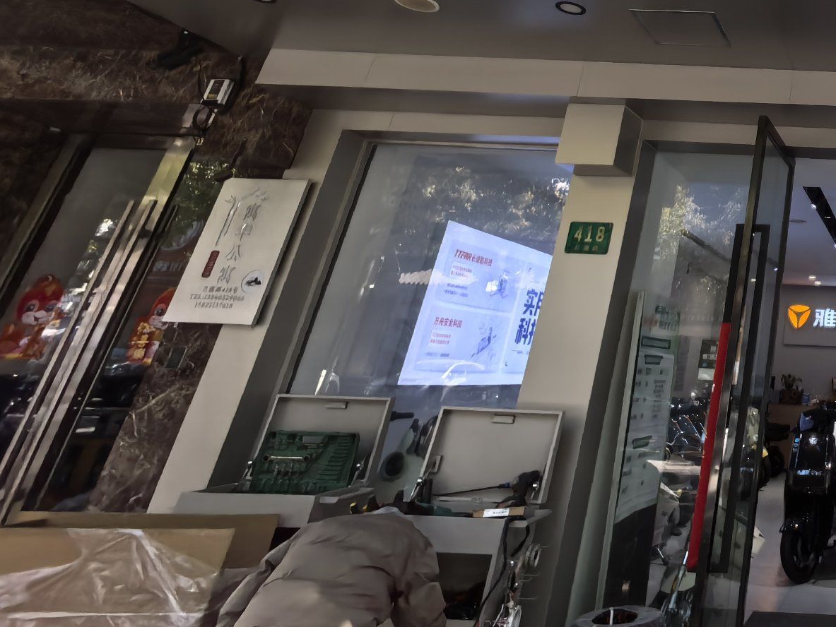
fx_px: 725
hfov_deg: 45.2
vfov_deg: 42.2
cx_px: 919
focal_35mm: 30
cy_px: 40
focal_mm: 1.76
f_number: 2.2
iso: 50
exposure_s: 1/208
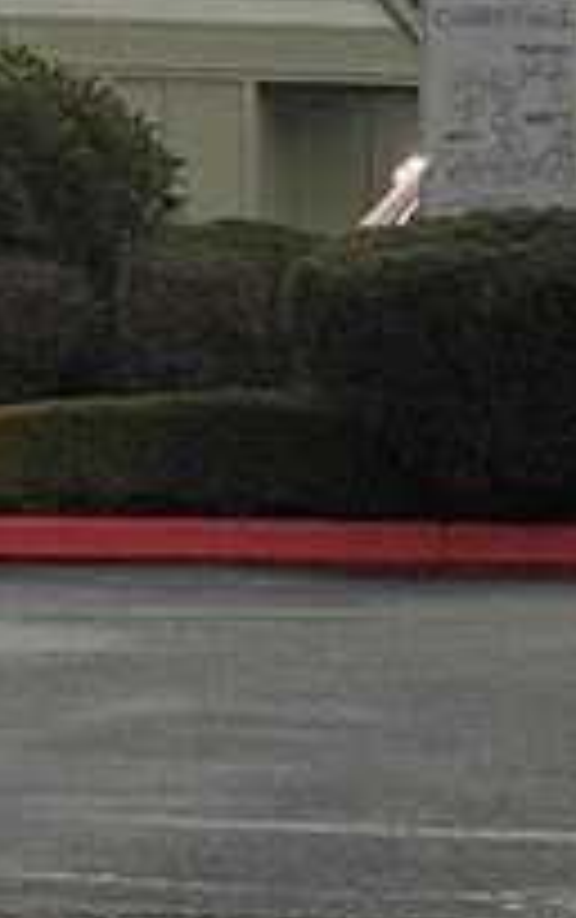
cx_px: -824
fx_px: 9743
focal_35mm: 389
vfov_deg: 5.4
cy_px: 333
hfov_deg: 3.3
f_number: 2
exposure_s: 1/2660
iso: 20
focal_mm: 6
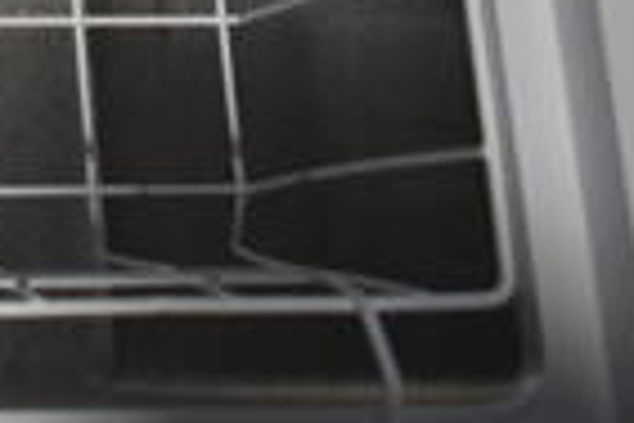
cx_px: -459
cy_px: -333
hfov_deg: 15.4
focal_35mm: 117
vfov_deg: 11.0
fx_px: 2060
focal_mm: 18
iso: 250
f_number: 3.5
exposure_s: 1/30
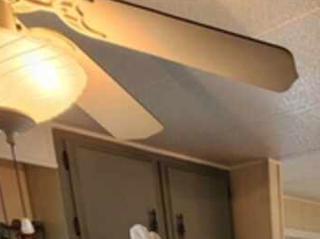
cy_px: 438
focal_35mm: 48
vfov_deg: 20.5
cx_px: 394
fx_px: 444
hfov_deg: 32.2
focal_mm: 2.2
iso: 100
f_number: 2.2
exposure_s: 1/60
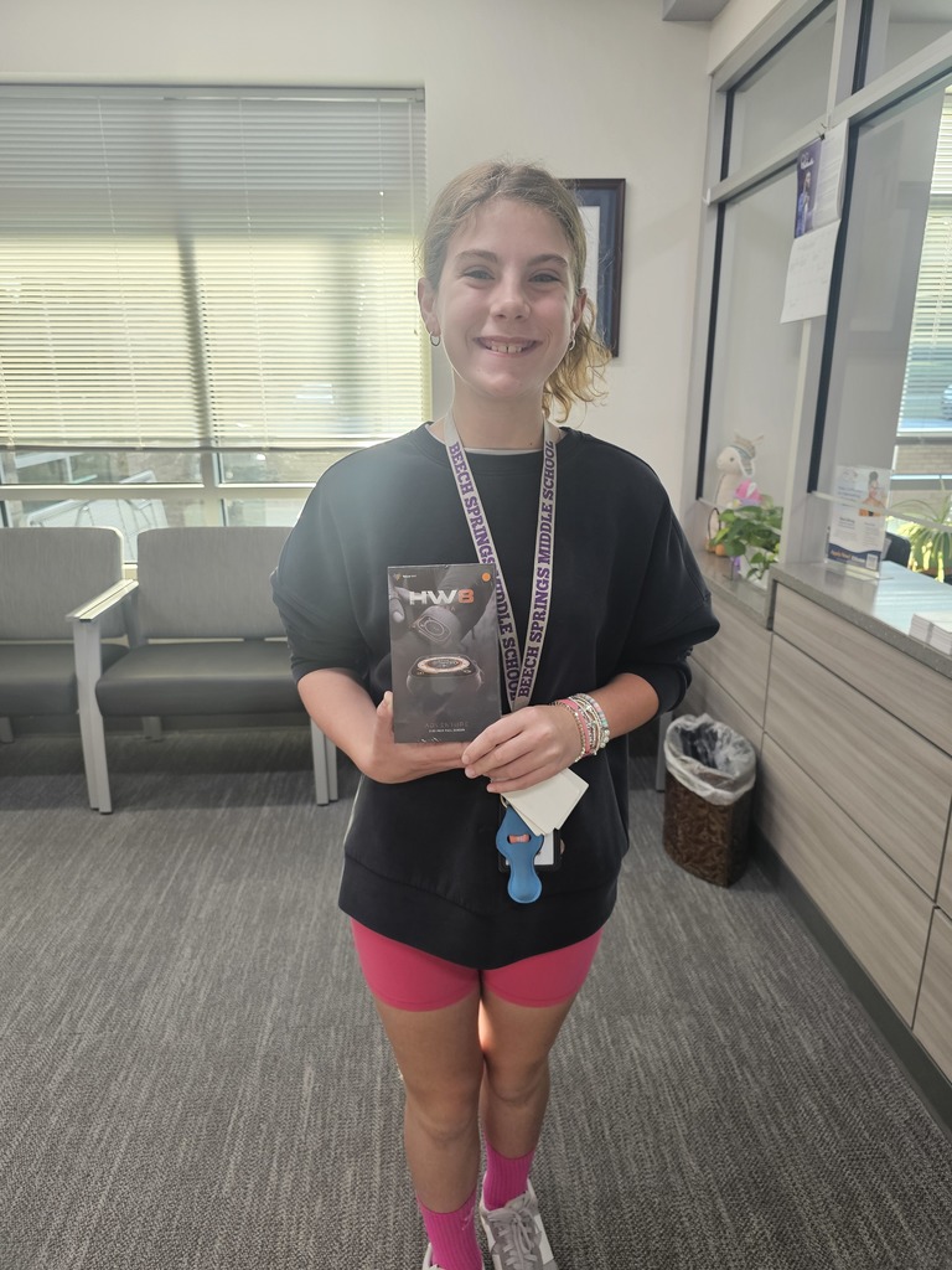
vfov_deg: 73.9
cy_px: 635
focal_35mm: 23
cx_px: 476
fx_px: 843
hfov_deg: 58.9
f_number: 1.7
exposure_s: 1/170
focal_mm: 6.3
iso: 250
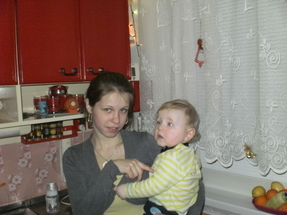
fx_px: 315
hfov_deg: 49.0
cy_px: 108
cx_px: 144
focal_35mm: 38
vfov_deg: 37.7
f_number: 3.1
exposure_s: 1/250
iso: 400
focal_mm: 6.3
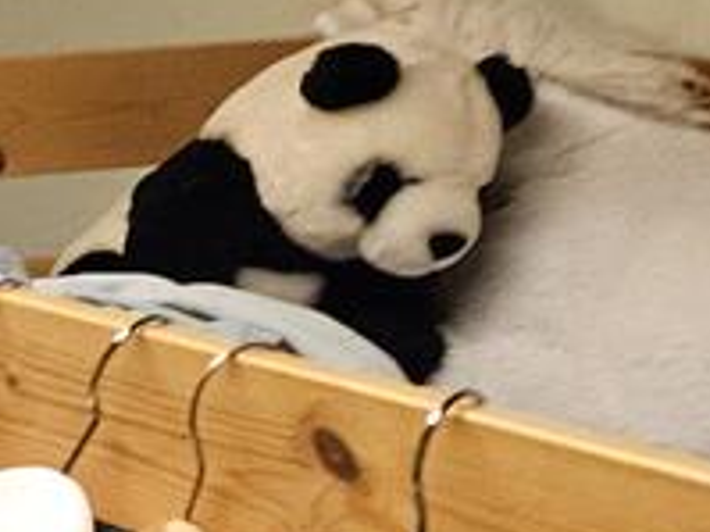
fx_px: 2726
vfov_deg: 11.0
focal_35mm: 133
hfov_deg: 11.2
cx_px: -1202
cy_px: 582
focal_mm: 5.4
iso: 640
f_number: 1.8
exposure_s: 1/33.3
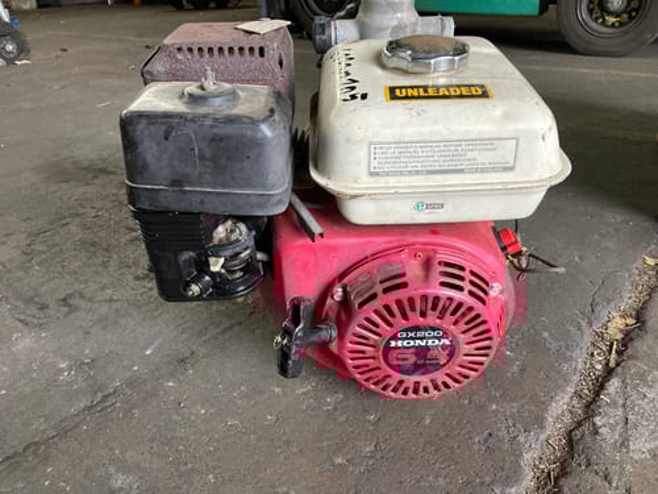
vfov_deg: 49.7
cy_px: 247
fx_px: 532
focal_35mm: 28
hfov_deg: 63.4
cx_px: 329
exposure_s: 1/60
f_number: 1.8
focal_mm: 3.99
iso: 160
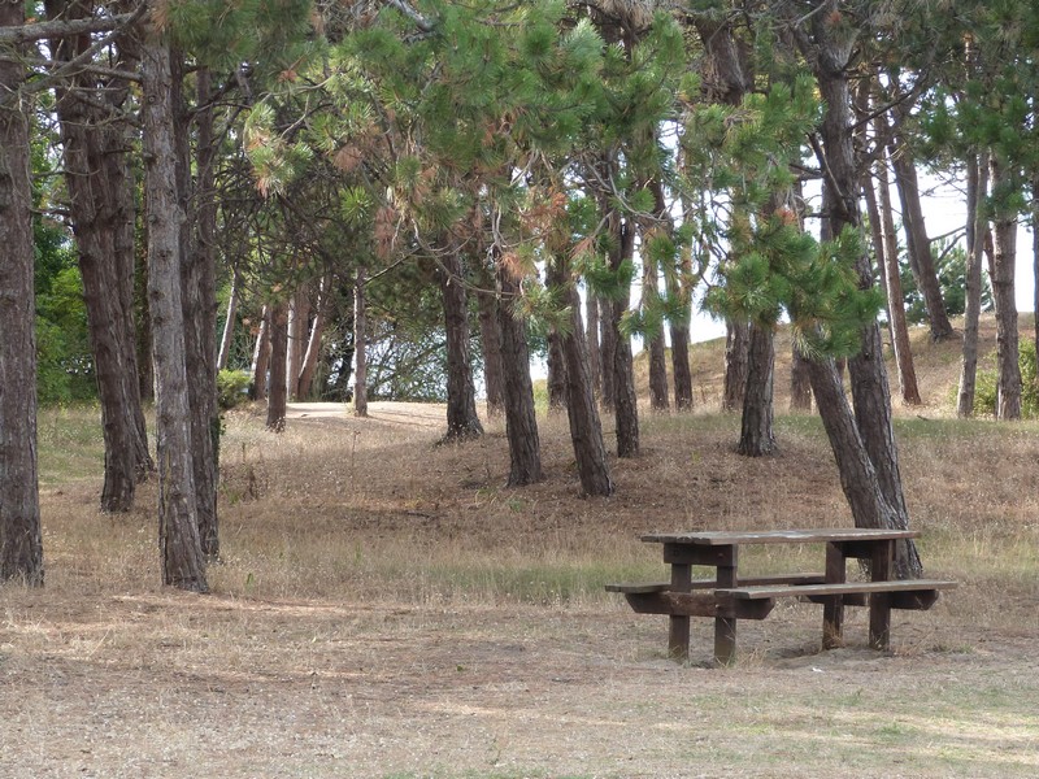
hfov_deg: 17.0
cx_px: 520
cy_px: 390
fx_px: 3482
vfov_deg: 12.8
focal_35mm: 116
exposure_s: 1/200
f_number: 3.5
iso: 200
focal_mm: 20.8
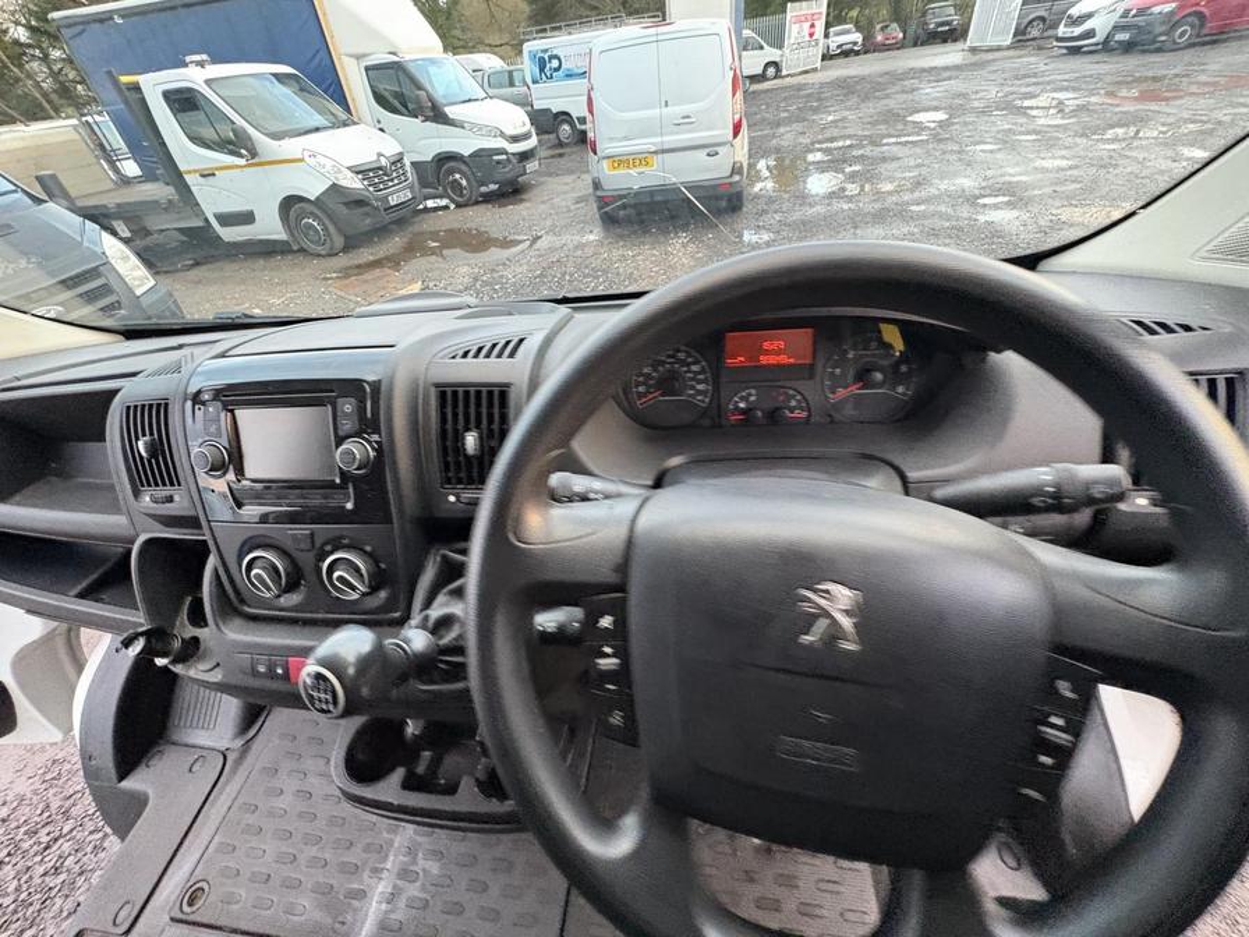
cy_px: 468
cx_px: 624
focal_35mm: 14
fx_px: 505
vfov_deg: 85.7
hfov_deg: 102.1
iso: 800
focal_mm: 2.22
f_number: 2.2
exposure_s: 1/60
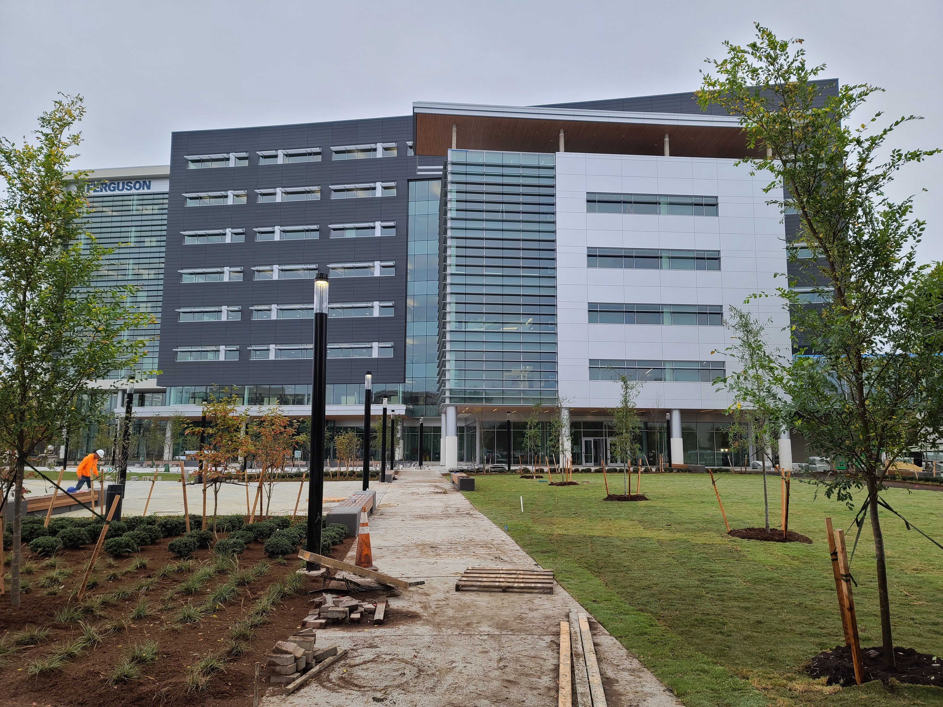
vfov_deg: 54.9
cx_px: 472
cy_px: 354
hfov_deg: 69.4
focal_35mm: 25
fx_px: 681
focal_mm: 7
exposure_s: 1/378
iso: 16
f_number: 1.8
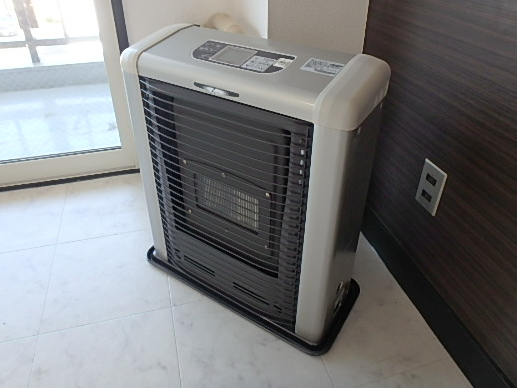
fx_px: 388
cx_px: 263
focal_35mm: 26
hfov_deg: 67.3
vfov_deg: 52.9
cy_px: 167
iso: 200
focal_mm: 3.7
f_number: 3.5
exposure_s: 1/60
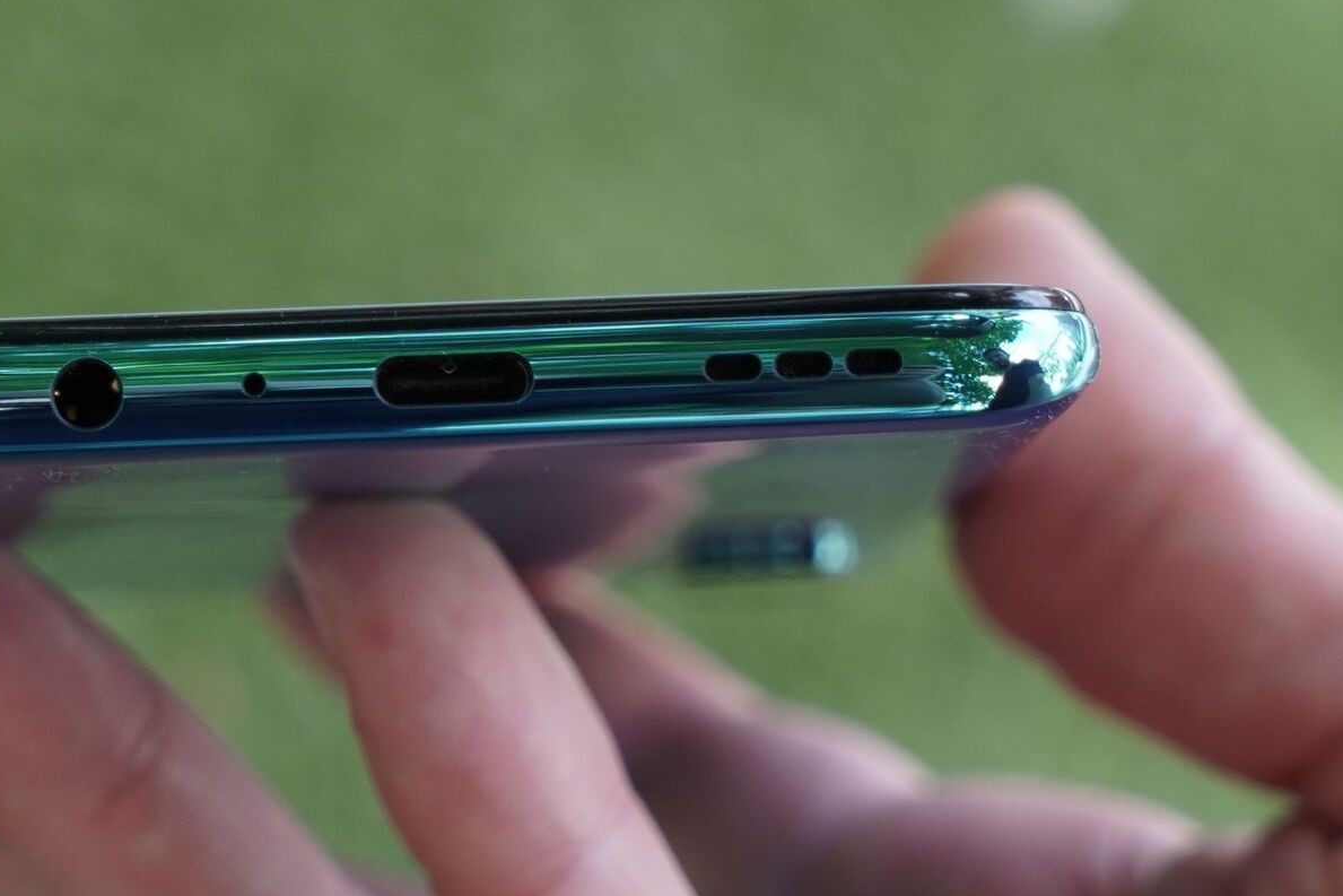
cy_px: 392
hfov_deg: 18.0
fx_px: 4216
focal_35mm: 113
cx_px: 407
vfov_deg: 12.1
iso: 800
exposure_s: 1/200
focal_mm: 70
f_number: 7.1
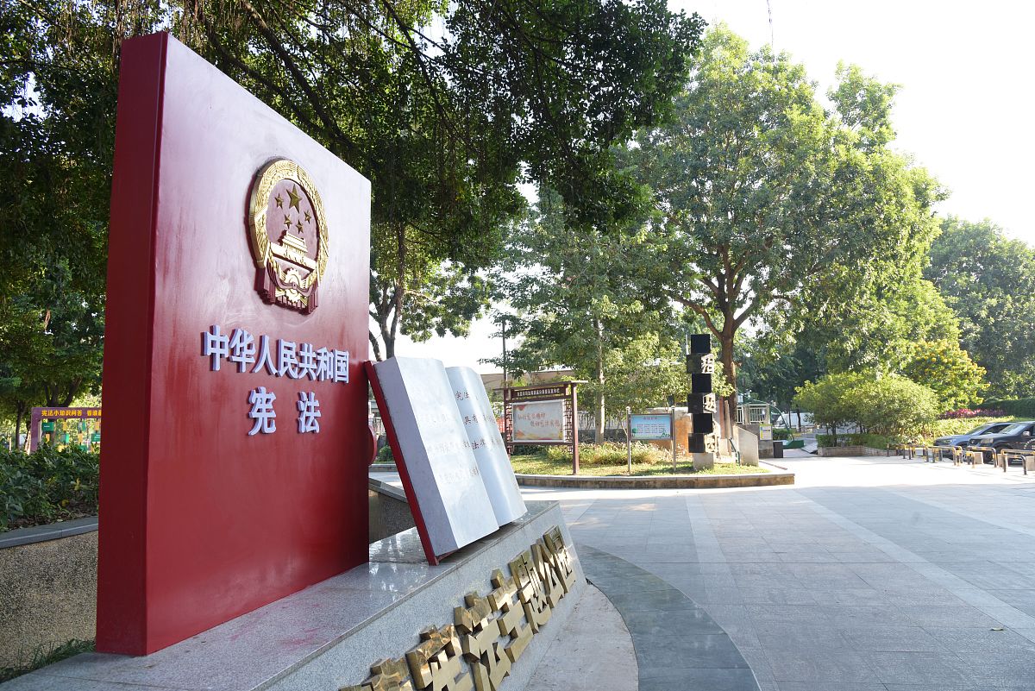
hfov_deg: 73.7
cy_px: 346
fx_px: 690
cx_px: 518
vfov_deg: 53.2
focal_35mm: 24
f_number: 8
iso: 400
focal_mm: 24
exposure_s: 1/80
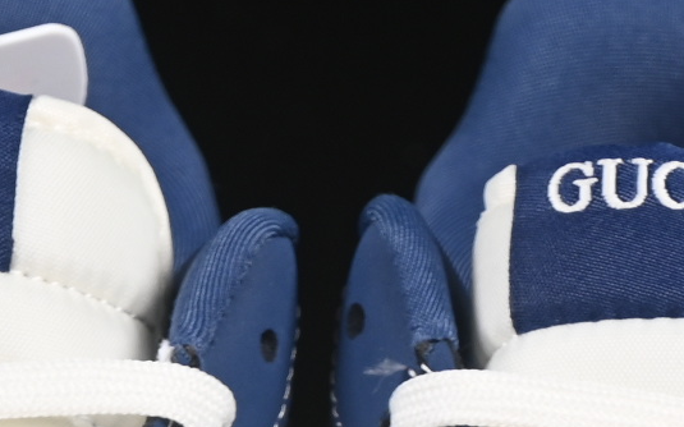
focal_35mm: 398
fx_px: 7417
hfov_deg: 5.3
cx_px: 277
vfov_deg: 3.3
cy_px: 1097
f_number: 6.3
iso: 160
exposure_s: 1/60
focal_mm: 50
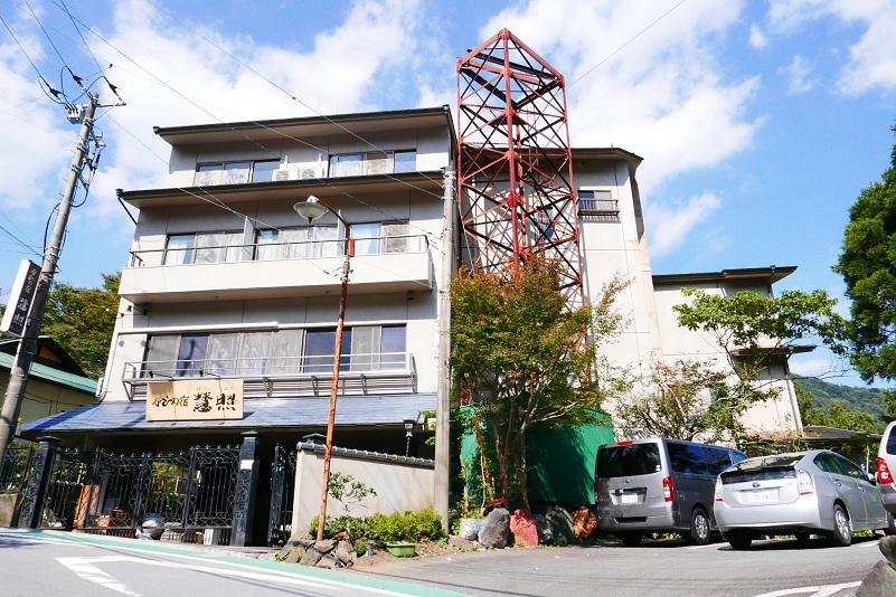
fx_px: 597
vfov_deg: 53.1
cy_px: 298
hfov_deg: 73.7
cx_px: 448
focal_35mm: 24
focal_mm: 10.9
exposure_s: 1/3200
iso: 800
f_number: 5.6
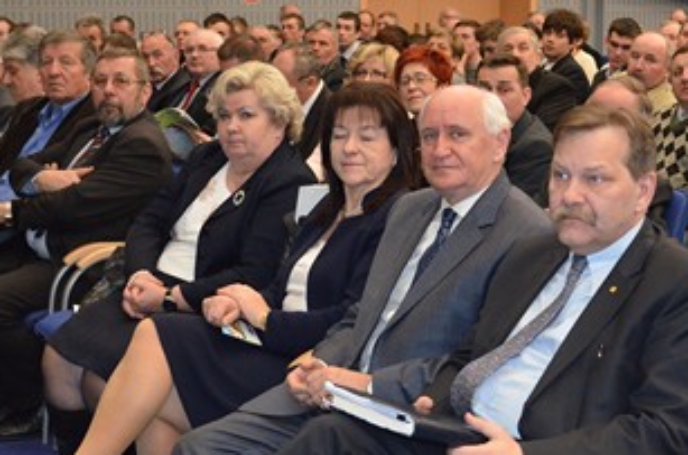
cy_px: 299
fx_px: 1677
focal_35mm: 88
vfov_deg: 15.4
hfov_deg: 23.1
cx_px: 446
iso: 3200
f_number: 5
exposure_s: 1/60
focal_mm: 36
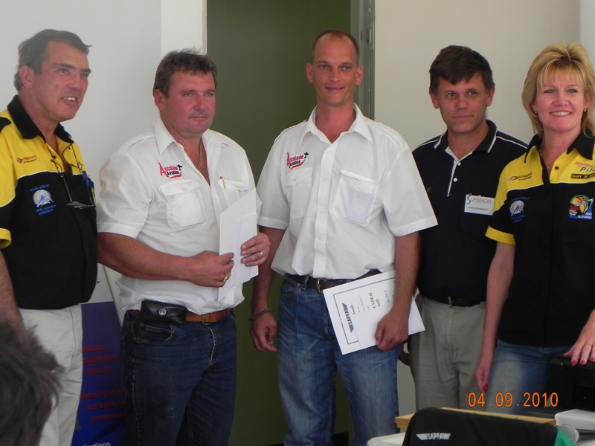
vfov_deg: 14.1
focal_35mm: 105
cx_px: 298
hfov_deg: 18.7
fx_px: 1805
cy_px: 223
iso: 160
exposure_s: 1/69.4
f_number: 4
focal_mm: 18.8
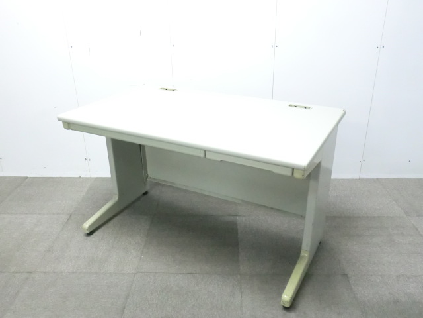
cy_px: 159
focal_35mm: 32
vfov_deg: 44.2
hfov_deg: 56.8
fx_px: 391
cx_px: 212
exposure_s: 1/30
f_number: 3.5
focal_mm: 5.8
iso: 800
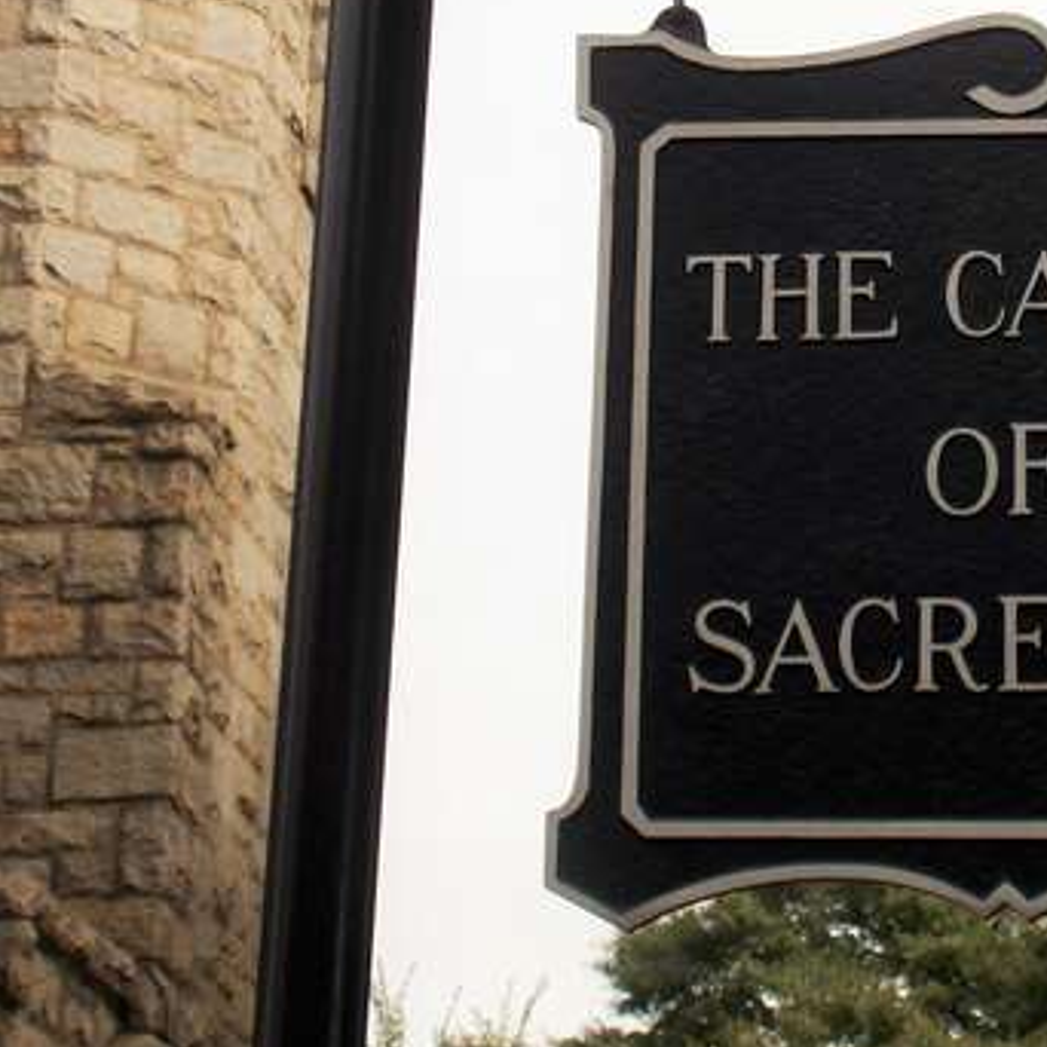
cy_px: 141
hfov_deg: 14.2
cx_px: 879
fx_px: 4175
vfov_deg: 14.2
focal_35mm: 122
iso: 80
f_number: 4
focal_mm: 10.5
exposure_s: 1/400
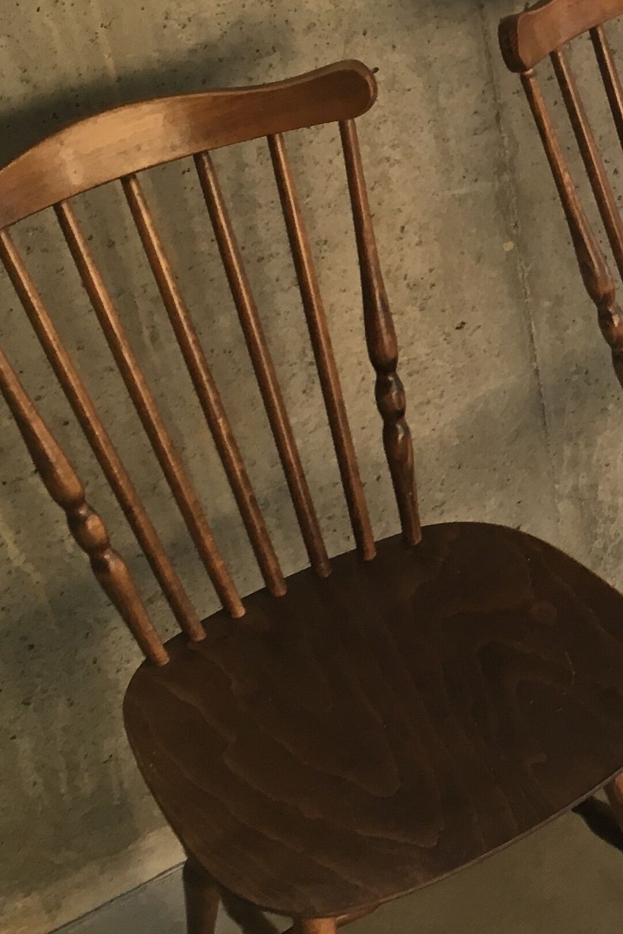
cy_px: 485
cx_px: 761
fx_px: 1946
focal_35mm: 75
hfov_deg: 17.3
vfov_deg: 27.0
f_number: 2.2
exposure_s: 1/33
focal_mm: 4.15
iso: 64
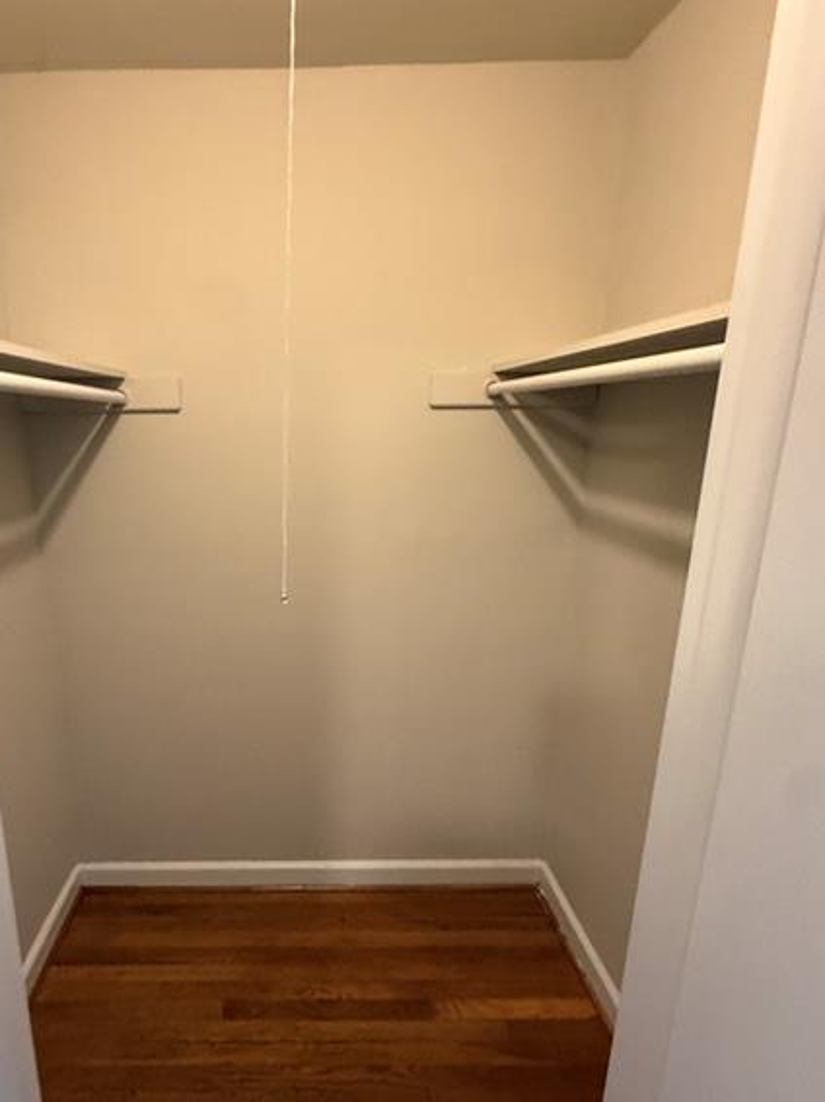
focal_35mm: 19
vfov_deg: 84.6
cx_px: 296
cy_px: 572
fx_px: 604
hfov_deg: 67.3
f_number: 2.2
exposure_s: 1/60
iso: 500
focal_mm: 2.22
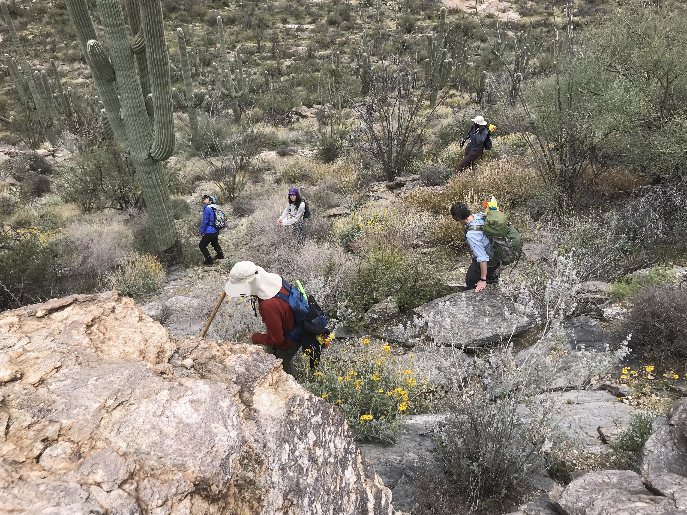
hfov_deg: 61.7
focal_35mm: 29
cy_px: 259
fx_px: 576
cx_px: 338
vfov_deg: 48.2
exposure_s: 1/772
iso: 20
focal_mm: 3.99
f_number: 1.8
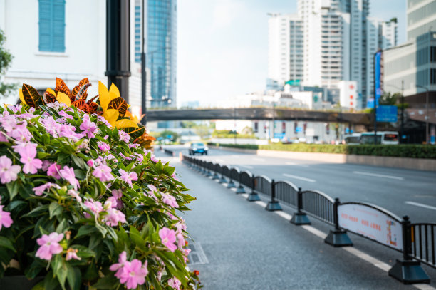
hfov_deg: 40.4
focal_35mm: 49
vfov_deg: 27.5
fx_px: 593
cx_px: 218
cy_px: 145
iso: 100
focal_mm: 49
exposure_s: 1/160
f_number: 6.3
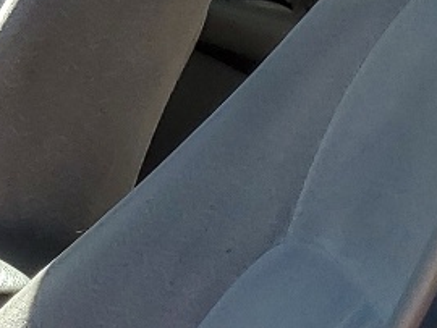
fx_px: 1946
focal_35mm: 154
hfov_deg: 10.8
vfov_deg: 9.6
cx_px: -618
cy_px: 289
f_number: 1.5
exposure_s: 1/909
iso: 50
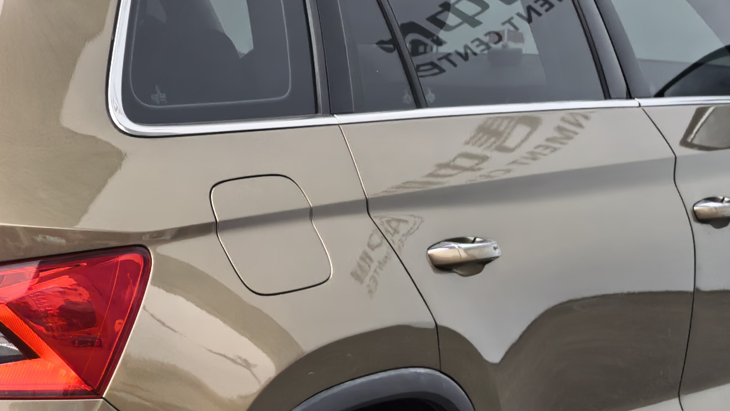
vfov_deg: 11.2
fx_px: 2091
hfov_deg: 19.2
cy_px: 229
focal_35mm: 108
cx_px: -15
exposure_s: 1/1439
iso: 50
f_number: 2
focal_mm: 5.75
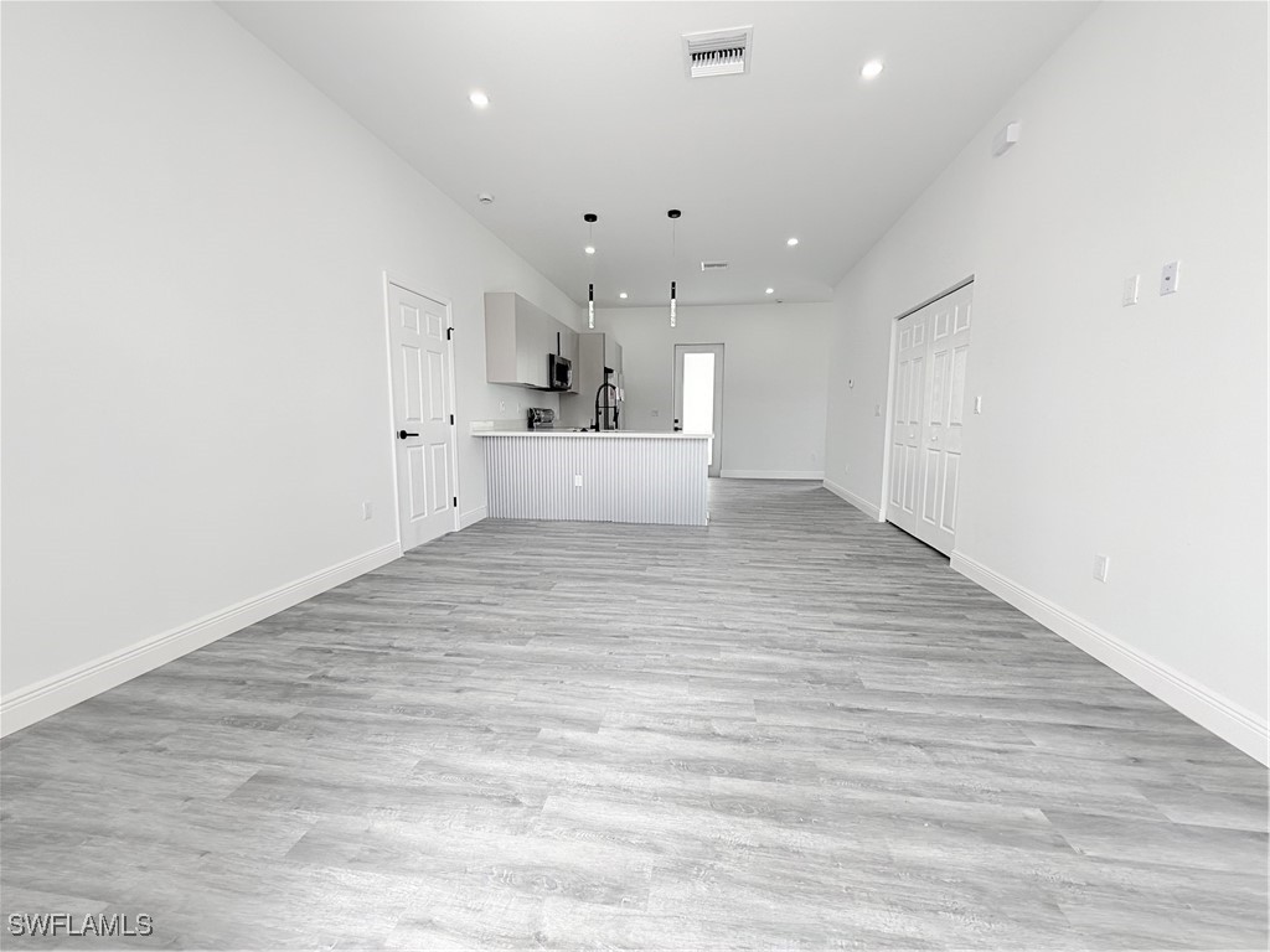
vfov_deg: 85.7
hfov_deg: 102.1
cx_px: 635
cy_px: 476
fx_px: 514
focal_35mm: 14
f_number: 2.2
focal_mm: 2.22
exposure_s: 1/157
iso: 64
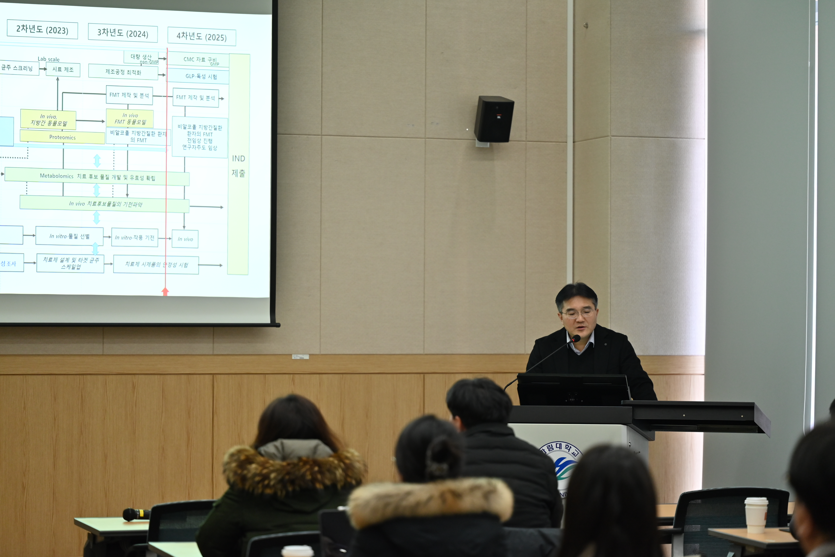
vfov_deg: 13.0
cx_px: 418
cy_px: 278
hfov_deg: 19.5
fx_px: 2435
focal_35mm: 105
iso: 720
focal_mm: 105
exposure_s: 1/125
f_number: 2.8
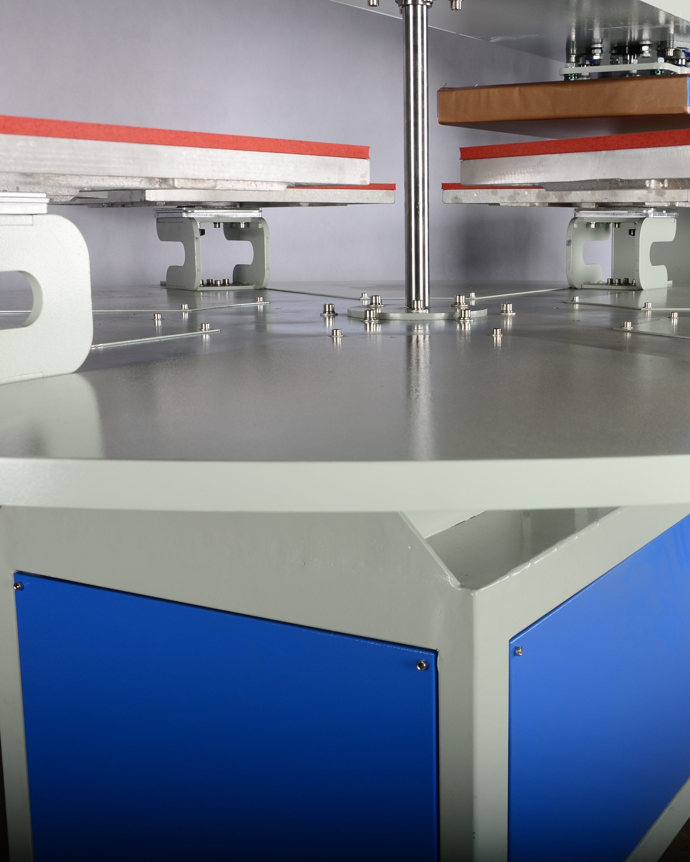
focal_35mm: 47
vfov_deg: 39.5
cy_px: 433
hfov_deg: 31.7
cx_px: 491
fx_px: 1200
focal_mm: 22
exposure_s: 1/320
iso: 100
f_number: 8
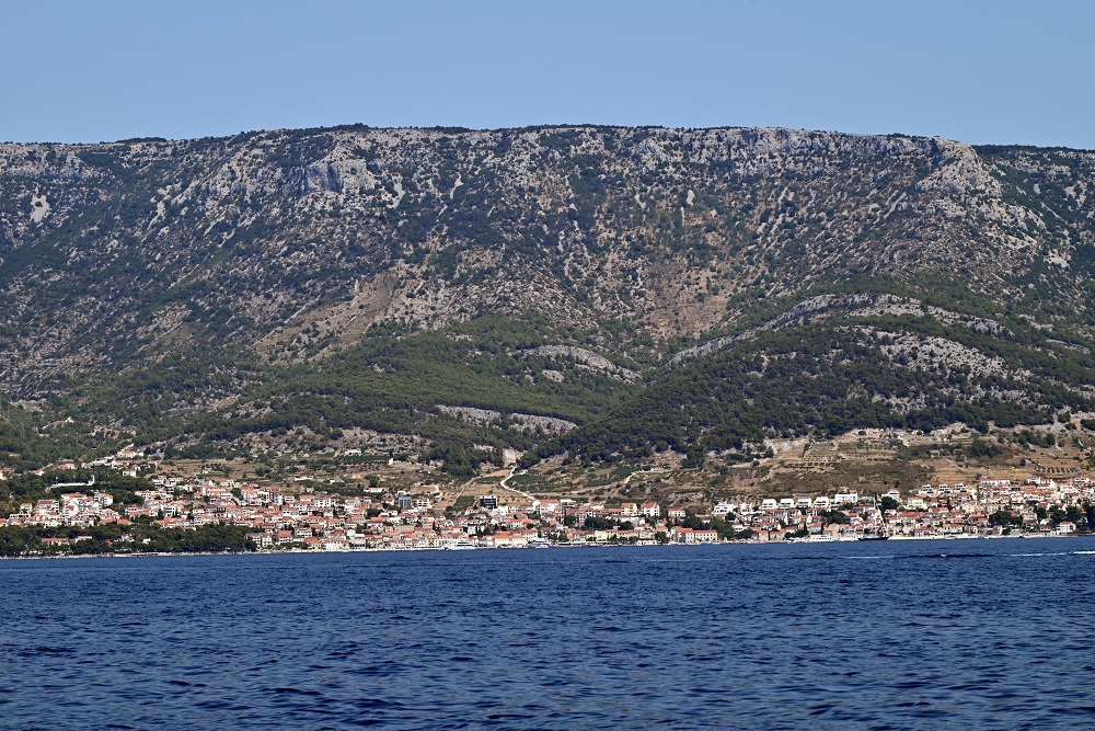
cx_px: 548
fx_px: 4259
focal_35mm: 140
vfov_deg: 9.8
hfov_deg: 14.7
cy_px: 366
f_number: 16
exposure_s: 1/160
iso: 110
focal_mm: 140
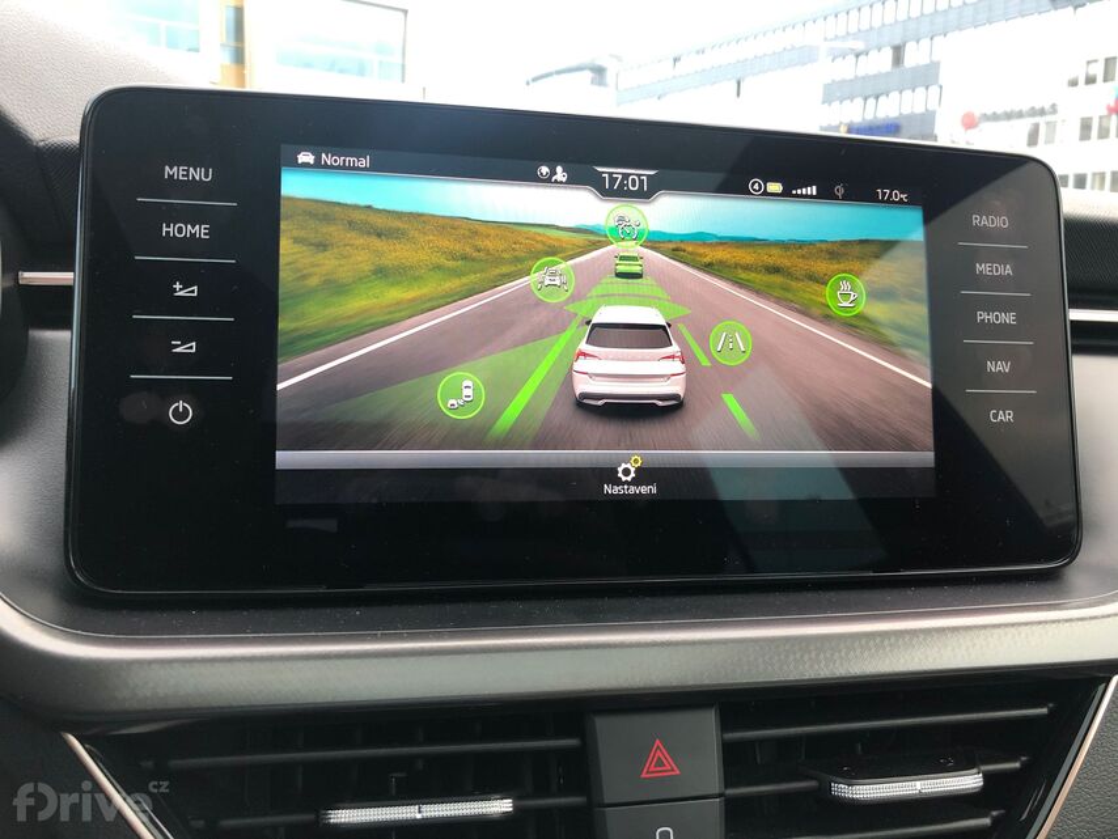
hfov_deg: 63.4
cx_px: 559
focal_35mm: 28
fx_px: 905
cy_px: 420
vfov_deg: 49.8
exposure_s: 1/26
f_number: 1.8
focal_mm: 4
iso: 25
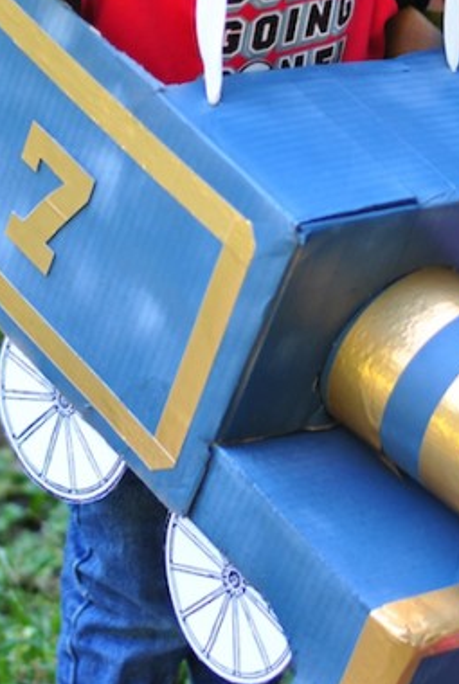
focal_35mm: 165
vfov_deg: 12.4
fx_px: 3141
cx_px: 182
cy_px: 177
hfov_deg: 8.4
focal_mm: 50
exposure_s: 1/200
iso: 125
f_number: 1.8
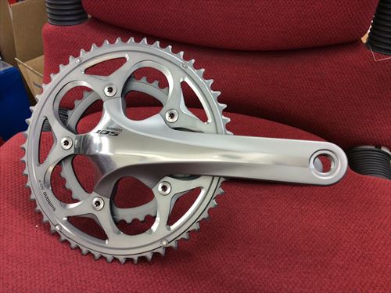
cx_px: 196
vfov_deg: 44.1
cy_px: 146
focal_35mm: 32
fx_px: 361
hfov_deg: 56.9
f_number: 2.4
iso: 64
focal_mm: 3.3
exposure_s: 1/24
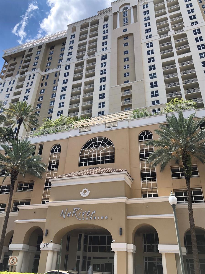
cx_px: 102
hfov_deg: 49.7
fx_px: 221
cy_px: 137
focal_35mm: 28
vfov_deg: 63.4
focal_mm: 3.99
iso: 20
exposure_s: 1/1350
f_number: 1.8
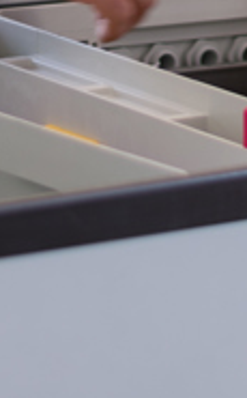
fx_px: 3579
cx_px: 165
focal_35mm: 331
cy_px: -437
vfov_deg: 6.2
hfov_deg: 4.0
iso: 100
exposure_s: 1/125
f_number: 1.8
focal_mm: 50
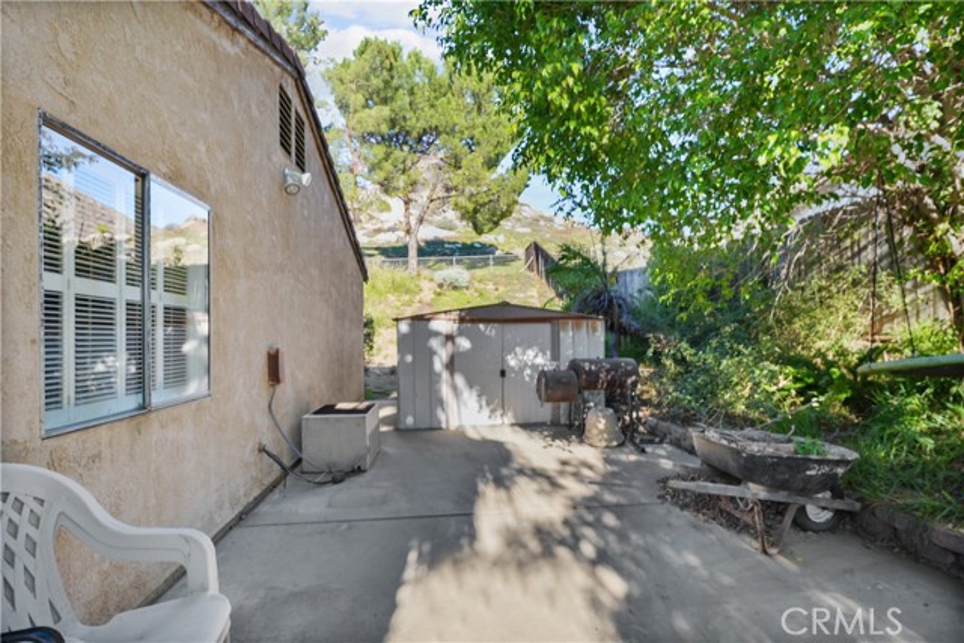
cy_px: 322
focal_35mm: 16
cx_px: 482
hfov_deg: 95.0
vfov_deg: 72.1
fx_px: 442
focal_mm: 16.5
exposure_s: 1/15
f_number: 6.3
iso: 100
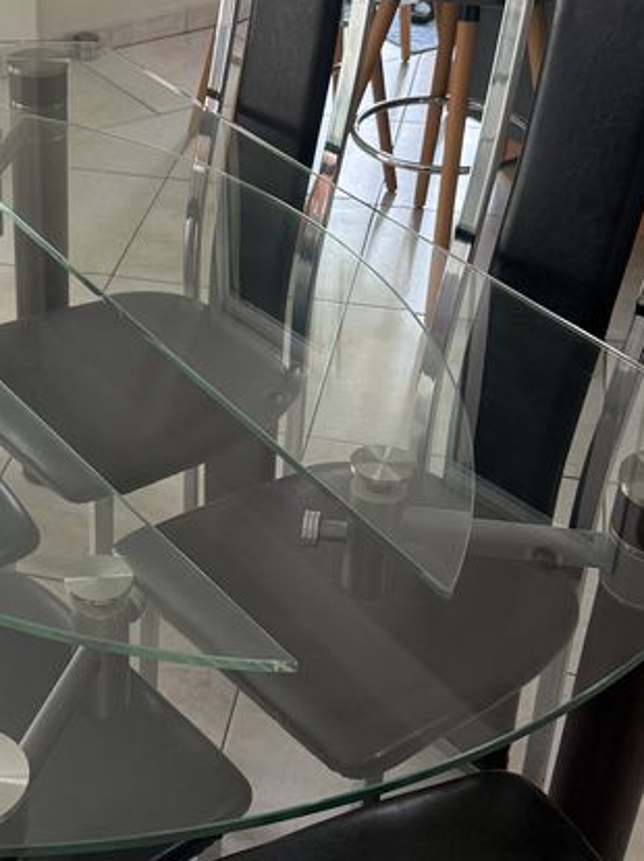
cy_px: 470
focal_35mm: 58
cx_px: 62
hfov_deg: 24.5
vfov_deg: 33.2
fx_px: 1440
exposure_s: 1/121
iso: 160
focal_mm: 6.76
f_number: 1.78
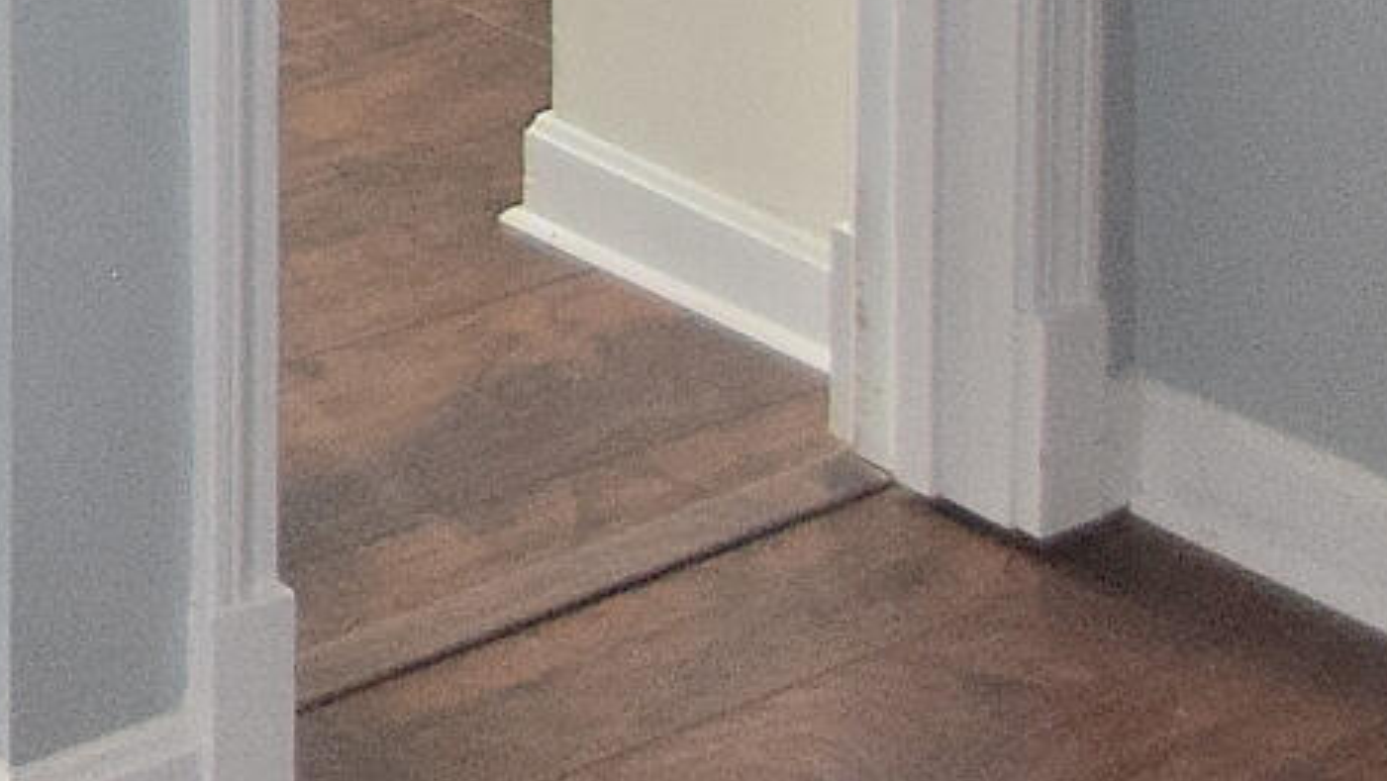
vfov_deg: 9.0
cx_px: -1432
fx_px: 3716
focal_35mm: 101
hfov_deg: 16.1
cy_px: -1758
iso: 900
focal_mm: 10
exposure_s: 1/60
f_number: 3.5
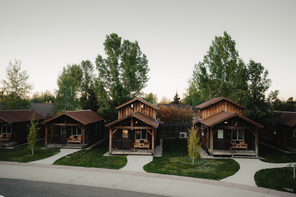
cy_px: 98
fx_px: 288
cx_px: 148
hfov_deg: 54.4
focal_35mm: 35
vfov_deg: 37.9
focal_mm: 35
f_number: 2.8
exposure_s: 1/200
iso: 320
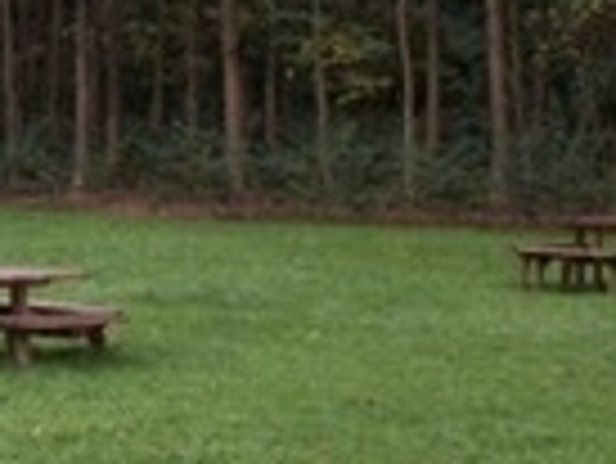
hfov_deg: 12.8
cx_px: -477
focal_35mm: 140
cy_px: -221
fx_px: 2494
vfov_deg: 10.3
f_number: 2.9
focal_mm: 5.7
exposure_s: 1/125
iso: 80
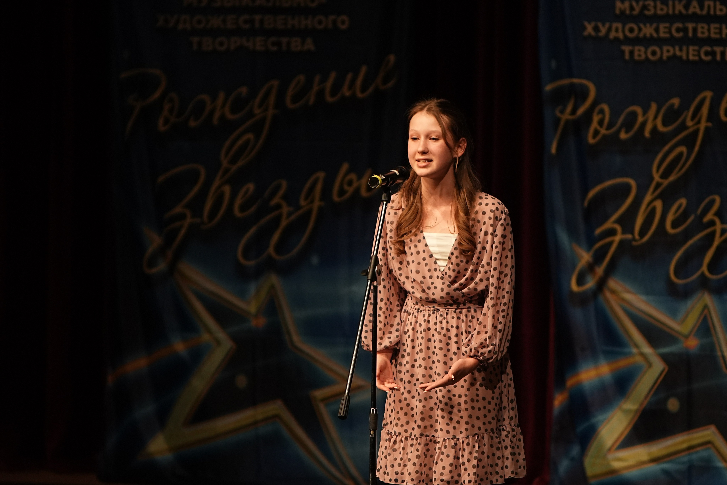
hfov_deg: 6.9
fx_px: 6058
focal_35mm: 300
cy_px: 242
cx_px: 364
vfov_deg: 4.6
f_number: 2.8
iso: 1600
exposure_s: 1/500
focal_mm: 200
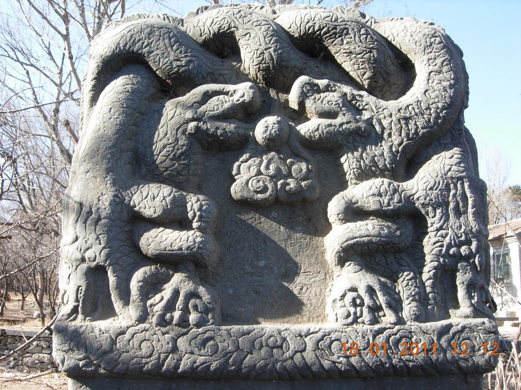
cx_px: 260
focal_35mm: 36
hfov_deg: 51.4
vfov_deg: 39.7
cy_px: 195
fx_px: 542
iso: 50
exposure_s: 1/117
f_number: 4.3
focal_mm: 7.5
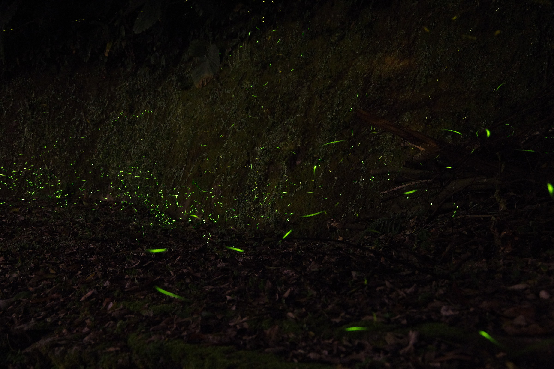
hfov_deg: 28.1
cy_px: 184
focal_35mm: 72
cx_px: 277
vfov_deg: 18.9
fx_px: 1108
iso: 1600
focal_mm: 48
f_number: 5.6
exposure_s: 69.6
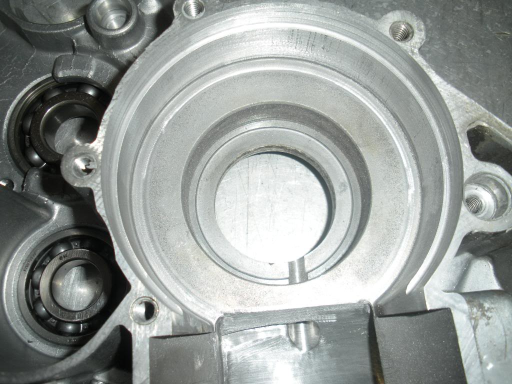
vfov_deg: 39.7
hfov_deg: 51.4
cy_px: 192
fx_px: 532
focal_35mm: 36
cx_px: 256
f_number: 3.5
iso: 64
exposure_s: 1/60
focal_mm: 6.3
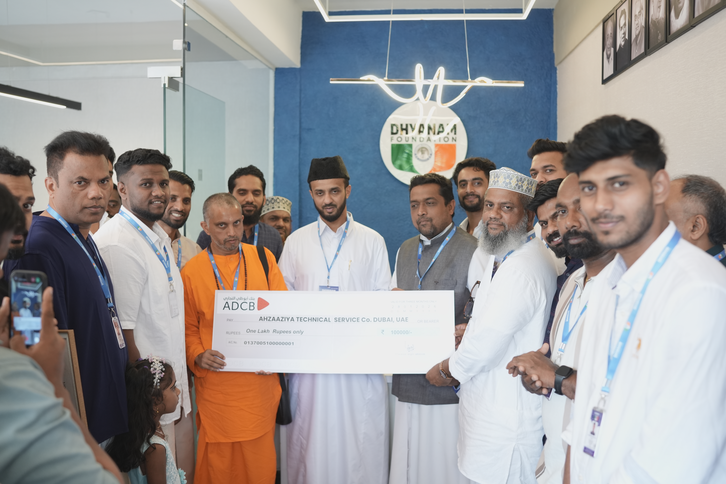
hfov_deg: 54.4
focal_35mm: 35
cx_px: 363
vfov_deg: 37.9
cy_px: 242
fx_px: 706
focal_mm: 35
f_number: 2.5
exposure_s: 1/200
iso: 1250
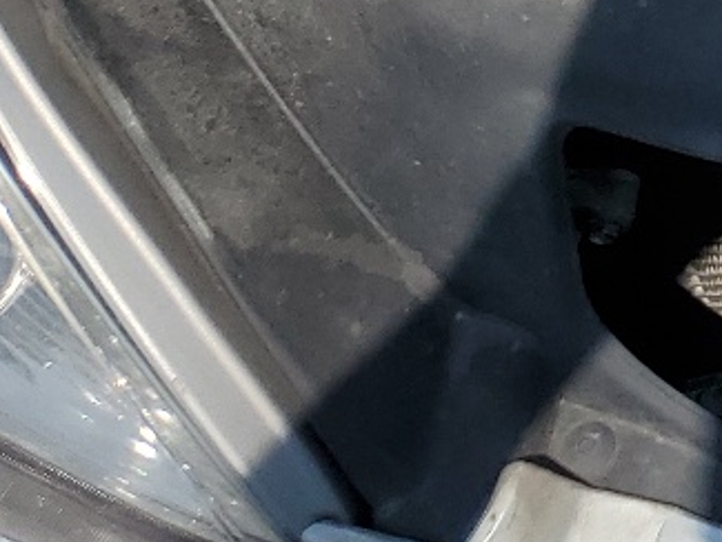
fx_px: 2671
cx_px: 1606
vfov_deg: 10.2
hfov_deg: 12.7
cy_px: -706
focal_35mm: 128
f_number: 1.5
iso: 50
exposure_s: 1/5000
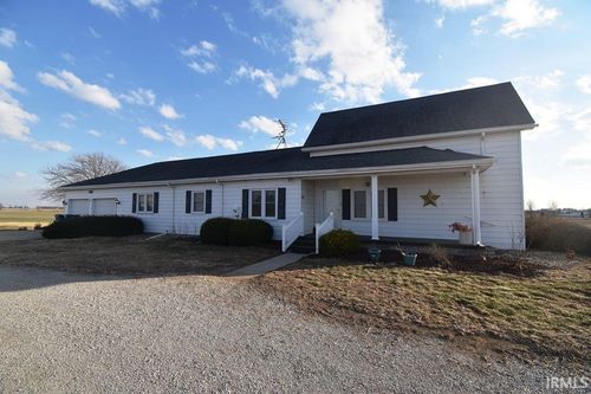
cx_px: 296
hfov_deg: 100.4
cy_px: 197
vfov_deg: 77.3
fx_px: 246
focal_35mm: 15
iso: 100
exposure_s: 1/200
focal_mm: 10
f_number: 8
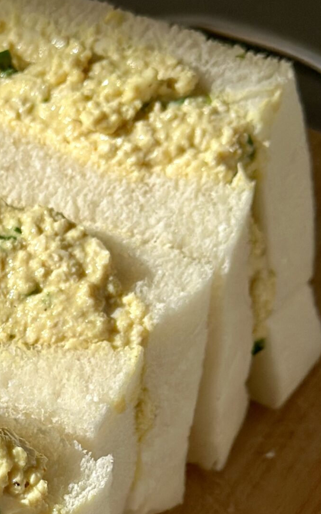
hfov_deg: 10.5
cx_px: -124
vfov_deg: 16.9
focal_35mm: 121
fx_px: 1693
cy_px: 486
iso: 100
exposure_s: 1/9804
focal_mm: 6.86
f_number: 1.78
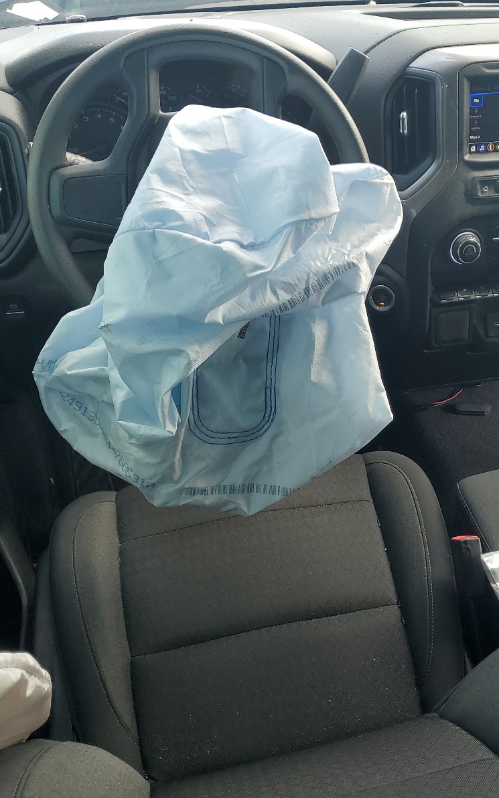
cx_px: 407
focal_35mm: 37
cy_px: 397
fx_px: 805
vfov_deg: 52.7
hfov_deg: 33.3
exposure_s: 1/156
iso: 50
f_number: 1.5
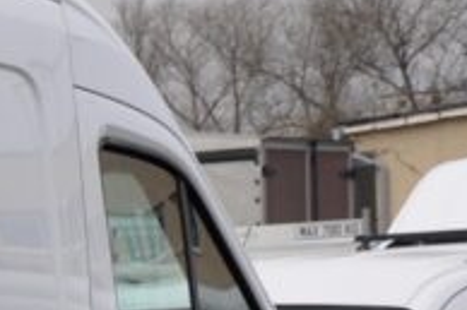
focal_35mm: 238
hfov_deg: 7.9
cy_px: 497
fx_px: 3085
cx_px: -717
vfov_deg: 5.7
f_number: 8
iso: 500
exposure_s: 1/250
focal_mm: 30
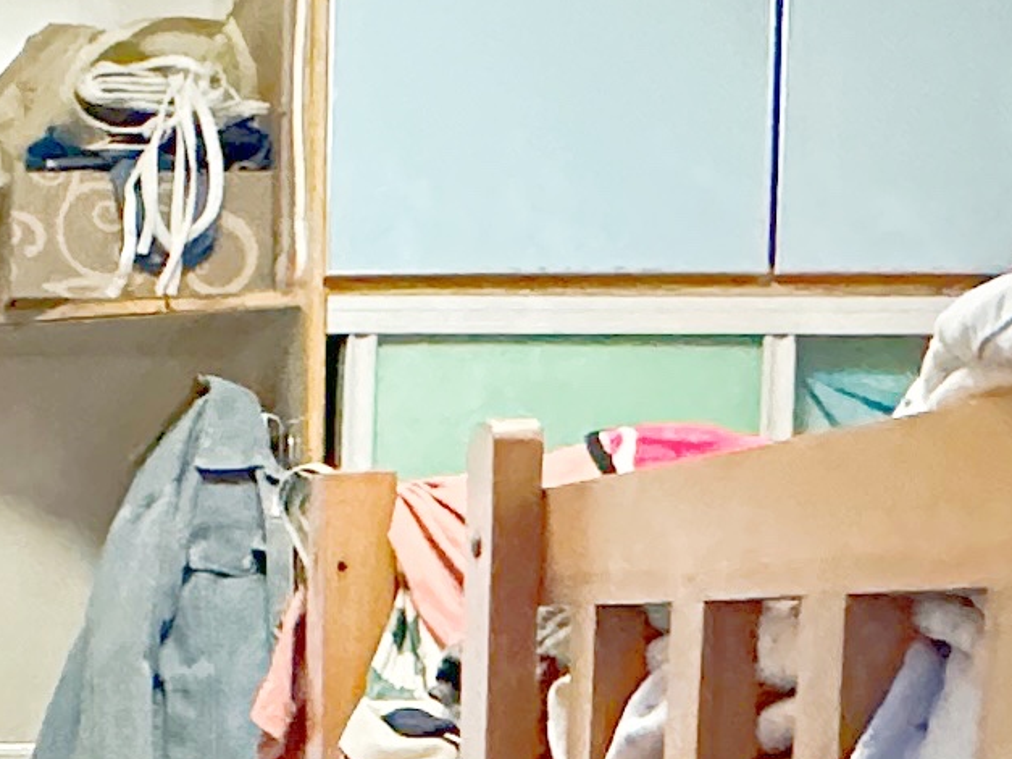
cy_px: 819
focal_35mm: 90
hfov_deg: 20.1
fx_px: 2631
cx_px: -268
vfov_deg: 16.0
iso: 1250
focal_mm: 2.22
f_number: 2.2
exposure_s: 1/60
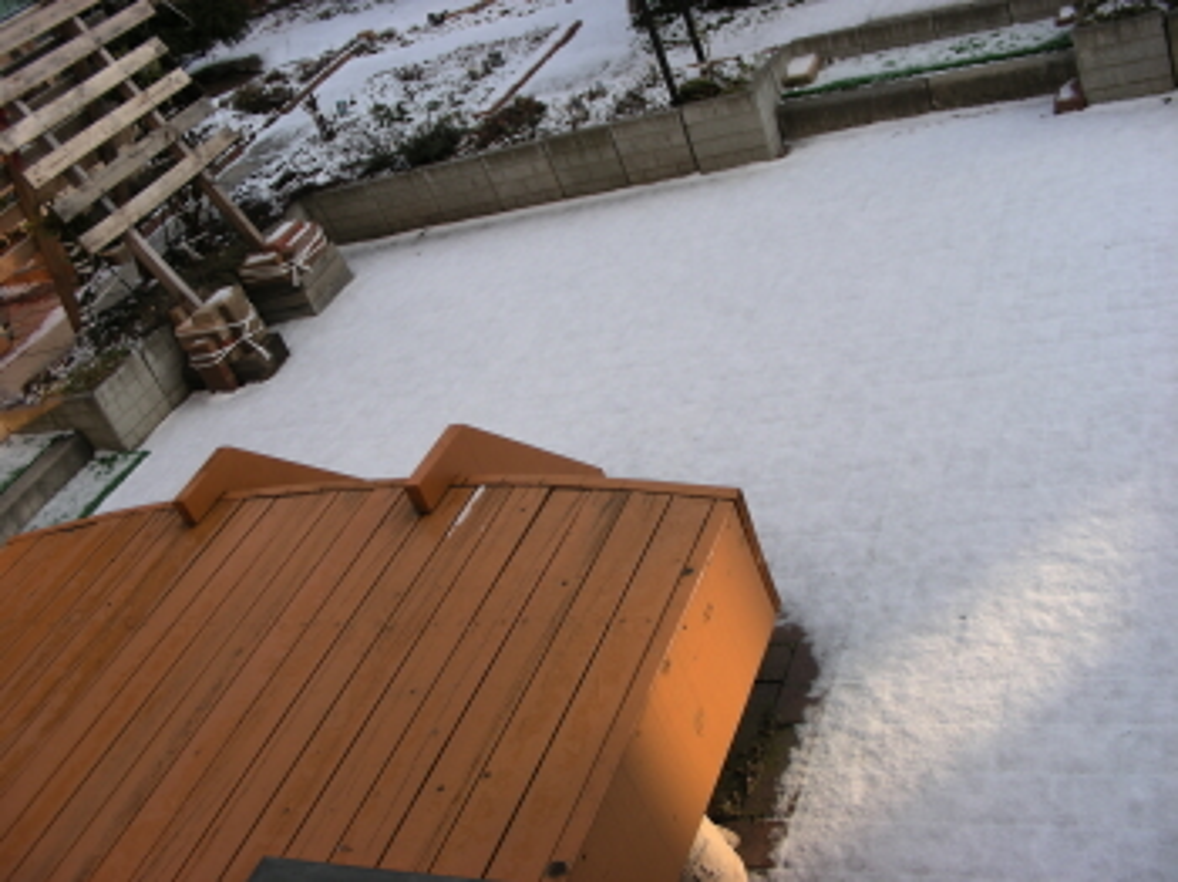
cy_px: 441
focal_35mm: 38
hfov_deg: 49.0
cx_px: 589
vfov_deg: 37.7
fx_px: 1292
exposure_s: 1/119
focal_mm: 6.3
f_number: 3.5
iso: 50
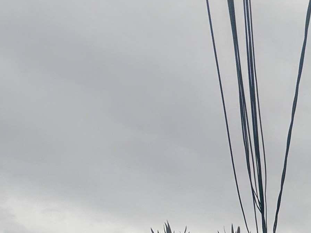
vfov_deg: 21.9
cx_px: 447
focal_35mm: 48
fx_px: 431
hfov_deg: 28.5
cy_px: 396
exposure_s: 1/340
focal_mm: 2.22
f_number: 2.2
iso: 50
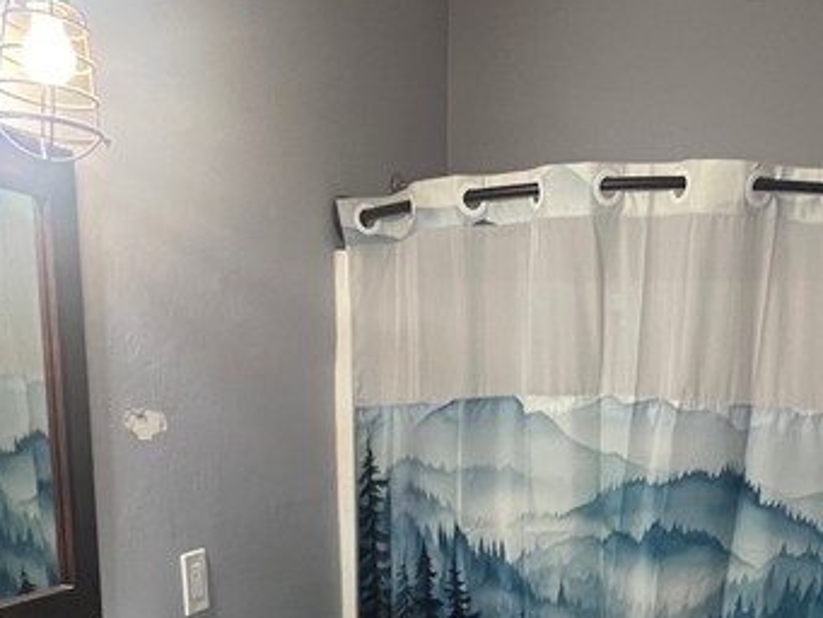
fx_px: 928
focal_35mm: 39
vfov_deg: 34.2
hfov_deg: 47.2
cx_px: 533
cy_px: 587
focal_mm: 1.57
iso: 250
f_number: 1.8
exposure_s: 1/60
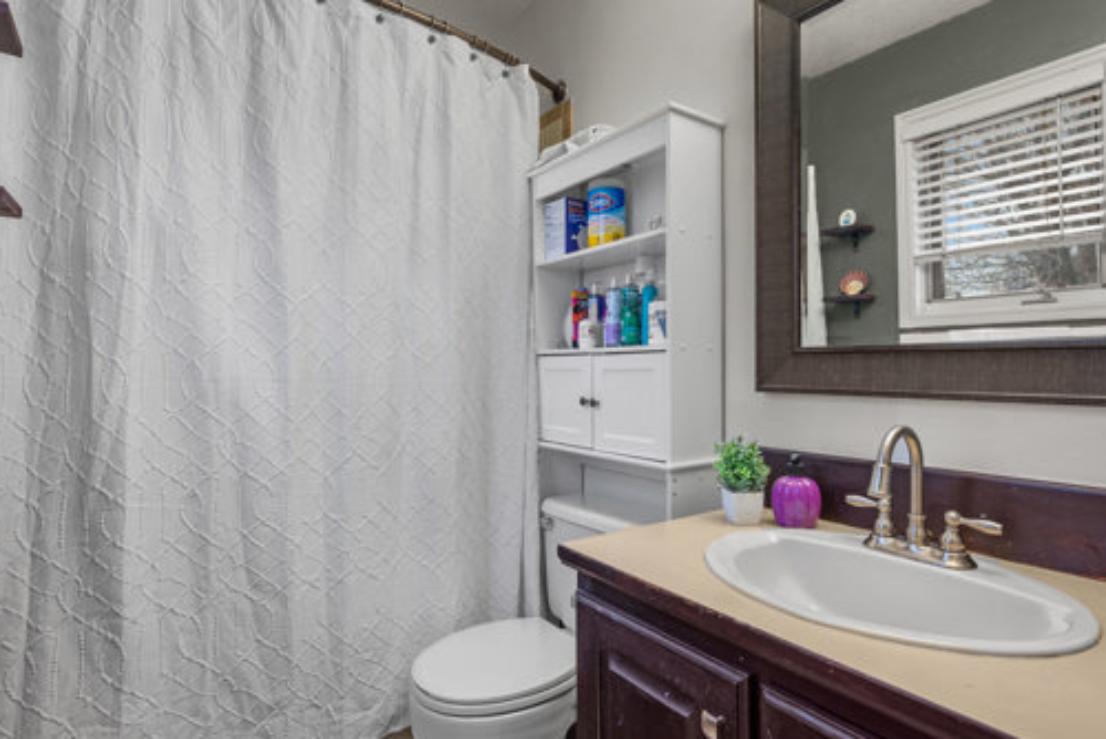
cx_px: 544
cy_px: 373
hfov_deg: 88.1
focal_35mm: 19
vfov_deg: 65.7
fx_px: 572
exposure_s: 1
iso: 500
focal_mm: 15.5
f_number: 8
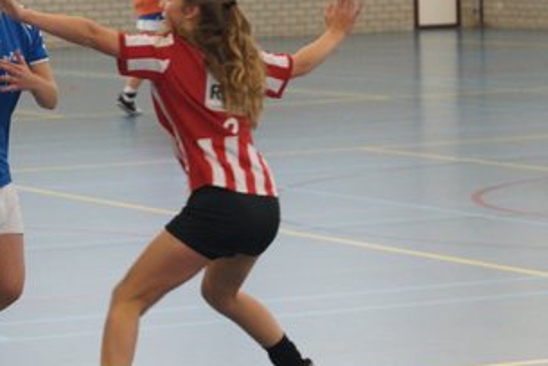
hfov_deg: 17.2
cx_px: 124
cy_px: 180
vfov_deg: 11.6
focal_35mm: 118
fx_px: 1798
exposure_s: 1/200
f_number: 3.5
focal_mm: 50
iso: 1000
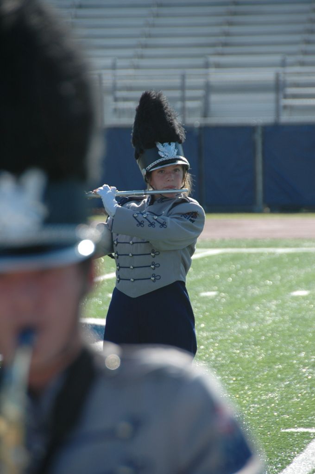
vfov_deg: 6.9
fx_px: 3948
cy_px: 237
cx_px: 158
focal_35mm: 300
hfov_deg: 4.6
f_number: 5.6
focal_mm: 200
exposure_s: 1/500
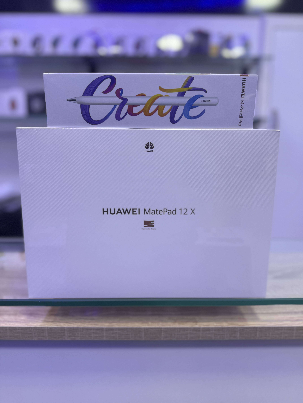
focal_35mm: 24
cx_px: 152
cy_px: 202
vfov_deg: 71.6
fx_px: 280
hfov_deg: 56.8
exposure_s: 1/242
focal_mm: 6.76
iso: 64
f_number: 1.78
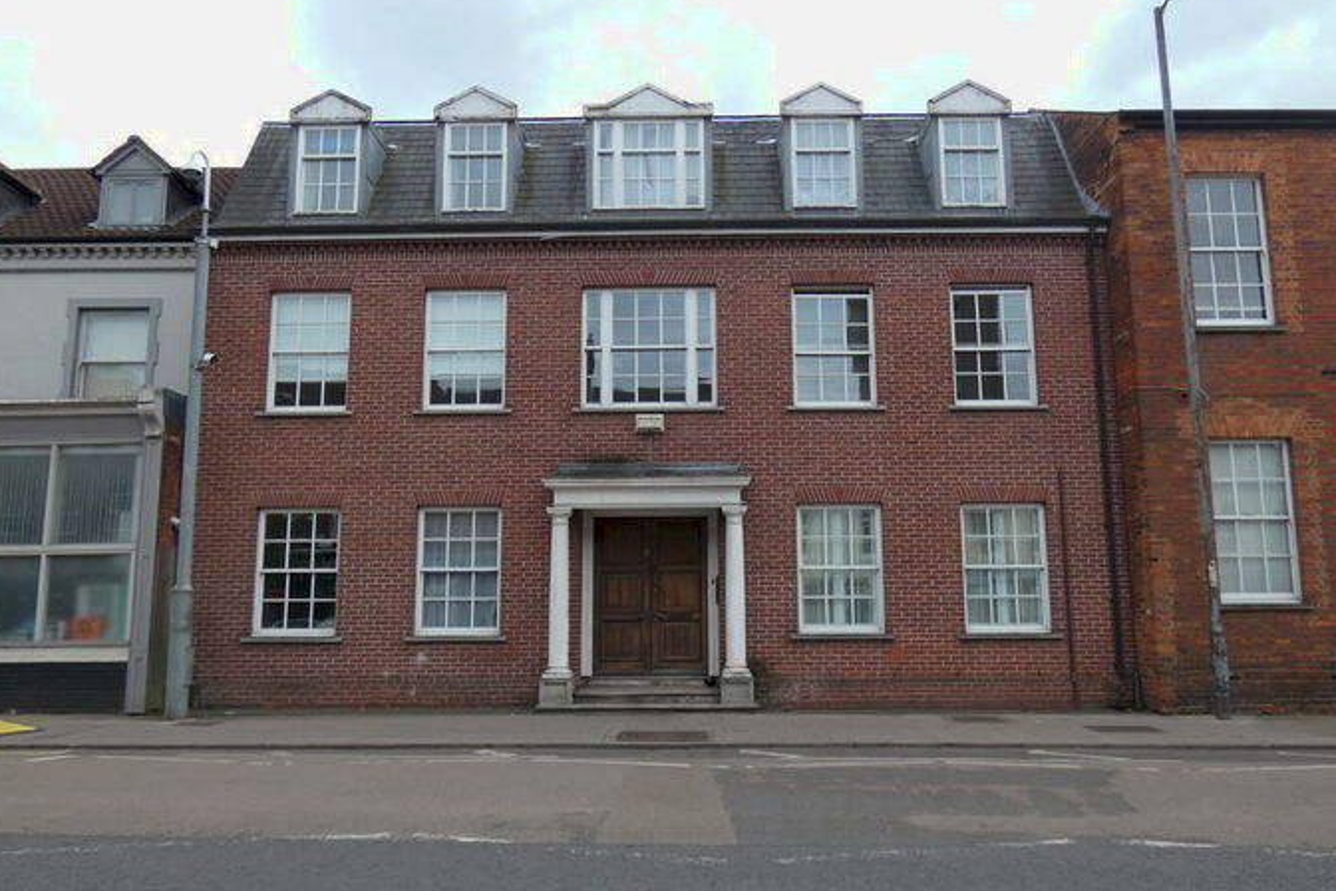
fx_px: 965
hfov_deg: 69.4
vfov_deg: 49.5
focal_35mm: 26
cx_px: 682
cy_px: 460
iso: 80
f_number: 3
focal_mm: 4.3
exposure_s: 1/320
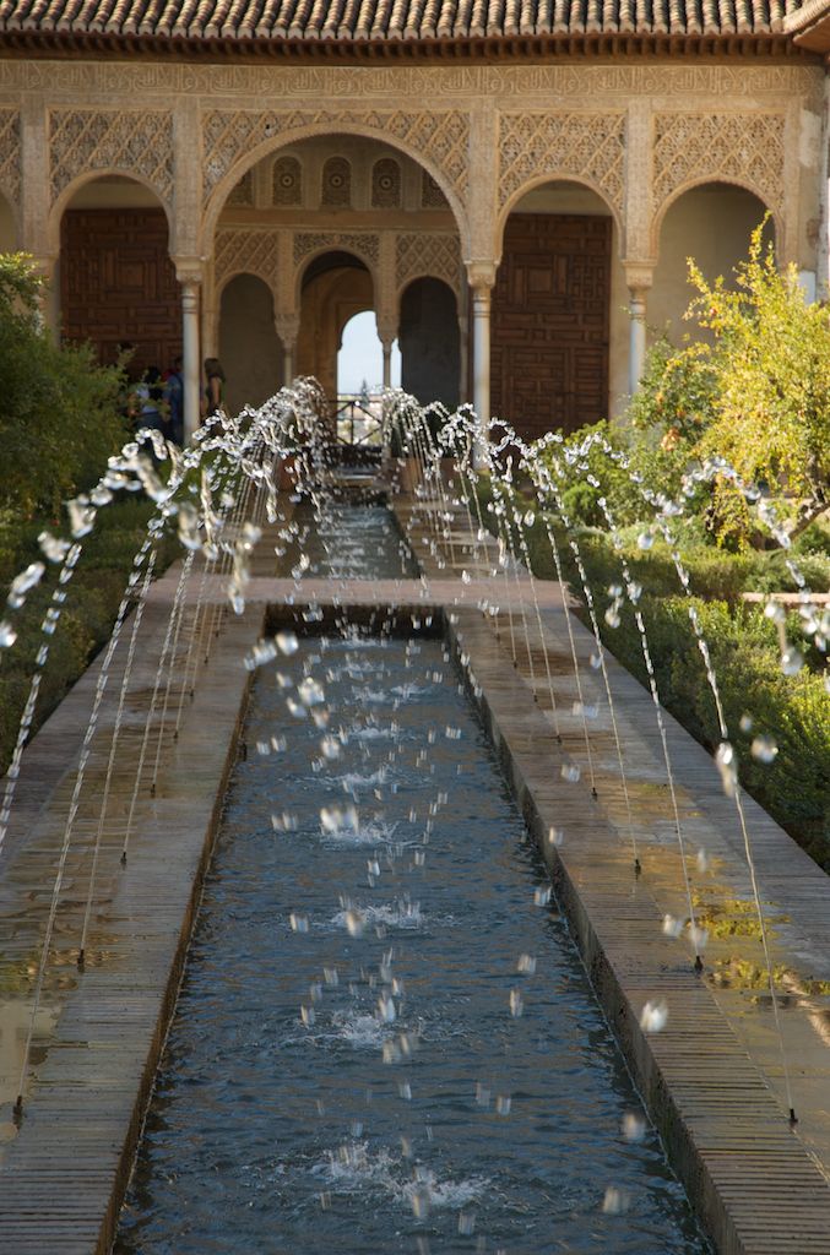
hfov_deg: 13.0
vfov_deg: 19.5
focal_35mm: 105
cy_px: 628
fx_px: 3652
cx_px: 415
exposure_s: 1/200
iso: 200
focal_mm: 70
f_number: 7.1
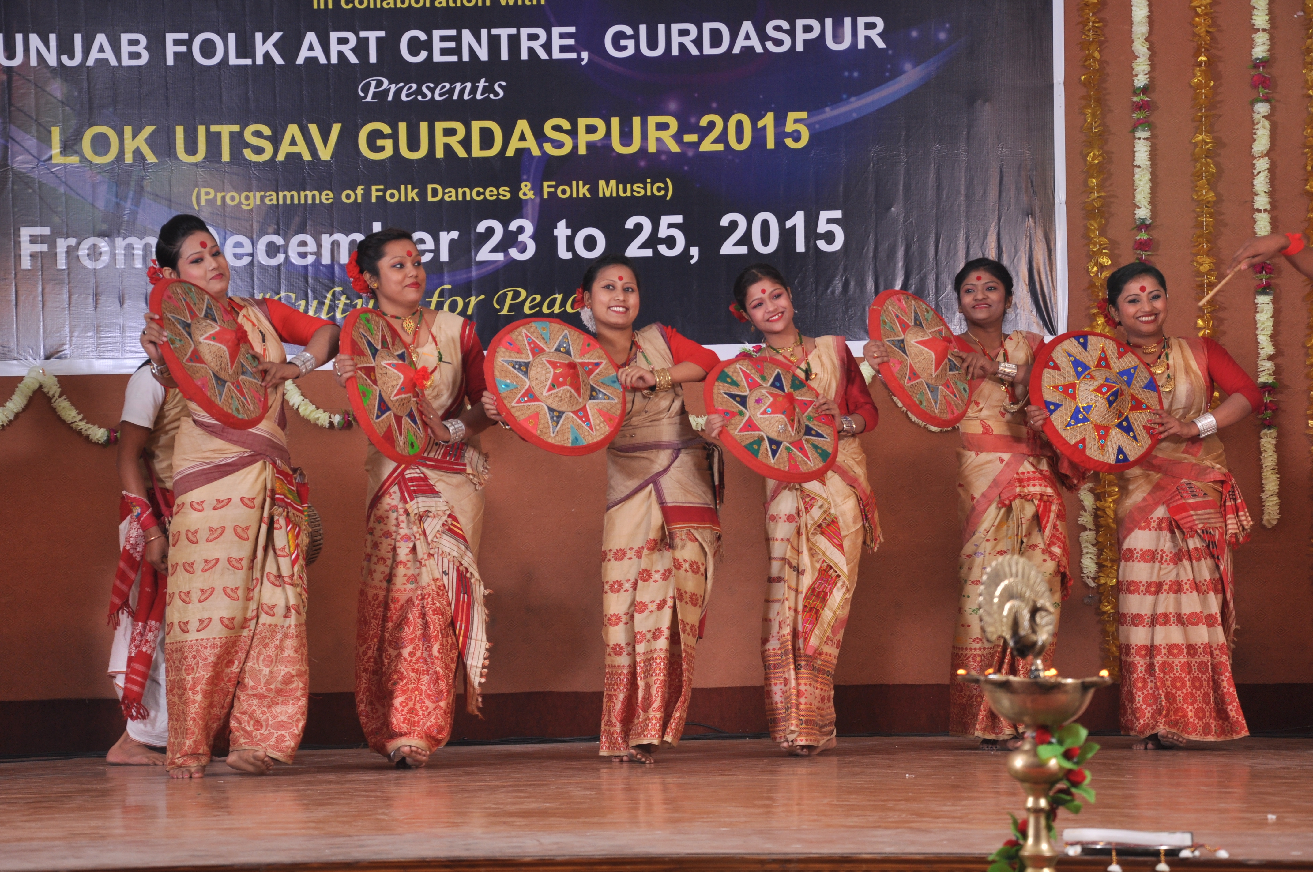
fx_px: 2841
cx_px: 656
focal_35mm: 78
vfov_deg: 17.4
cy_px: 436
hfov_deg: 26.0
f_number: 5.6
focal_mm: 52
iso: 250
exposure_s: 1/125
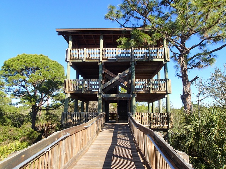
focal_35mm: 25
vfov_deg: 54.9
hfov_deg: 69.4
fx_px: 163
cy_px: 84
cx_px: 113
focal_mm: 4.5
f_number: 2.8
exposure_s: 1/640
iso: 100
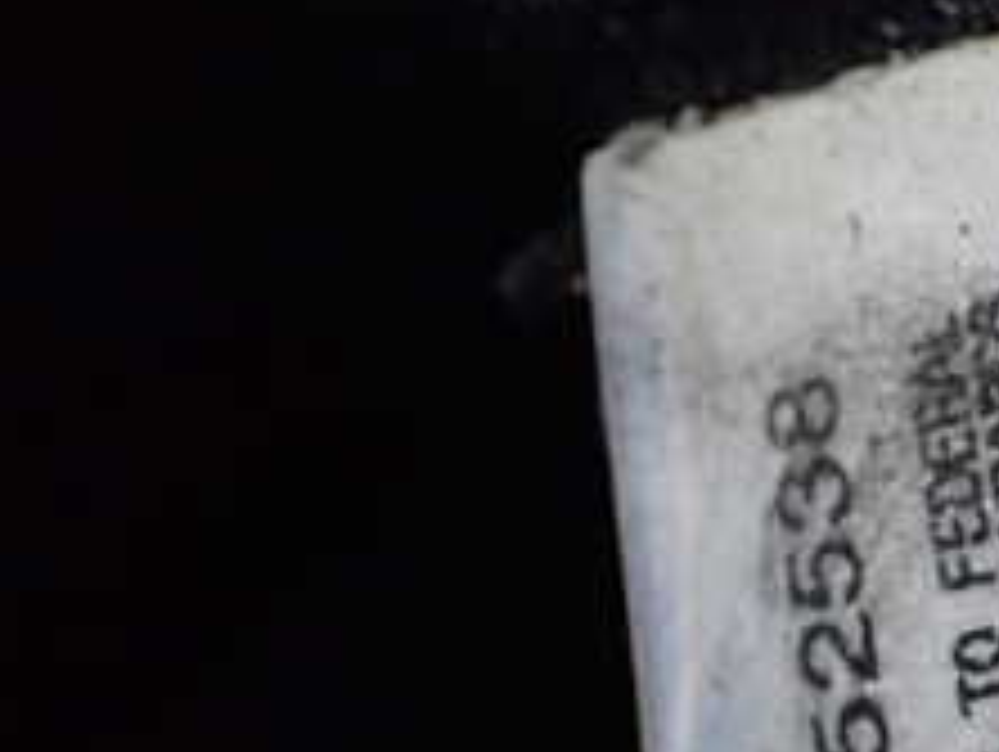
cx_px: 1332
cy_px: 378
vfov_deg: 18.2
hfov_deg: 21.5
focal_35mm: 81
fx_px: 2340
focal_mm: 5.4
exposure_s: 1/40
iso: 800
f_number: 2.3
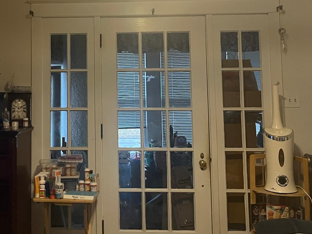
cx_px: 105
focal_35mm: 49
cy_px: 57
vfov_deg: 29.2
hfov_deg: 38.5
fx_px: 442
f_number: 1.6
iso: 400
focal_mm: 5.1
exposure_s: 1/60
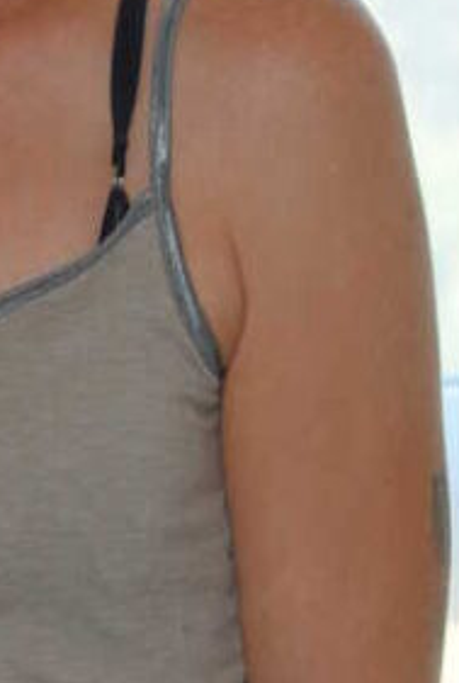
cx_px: -109
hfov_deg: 5.5
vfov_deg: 8.2
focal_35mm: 251
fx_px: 4771
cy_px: 352
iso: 200
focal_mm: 46
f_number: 5.3
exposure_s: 1/80
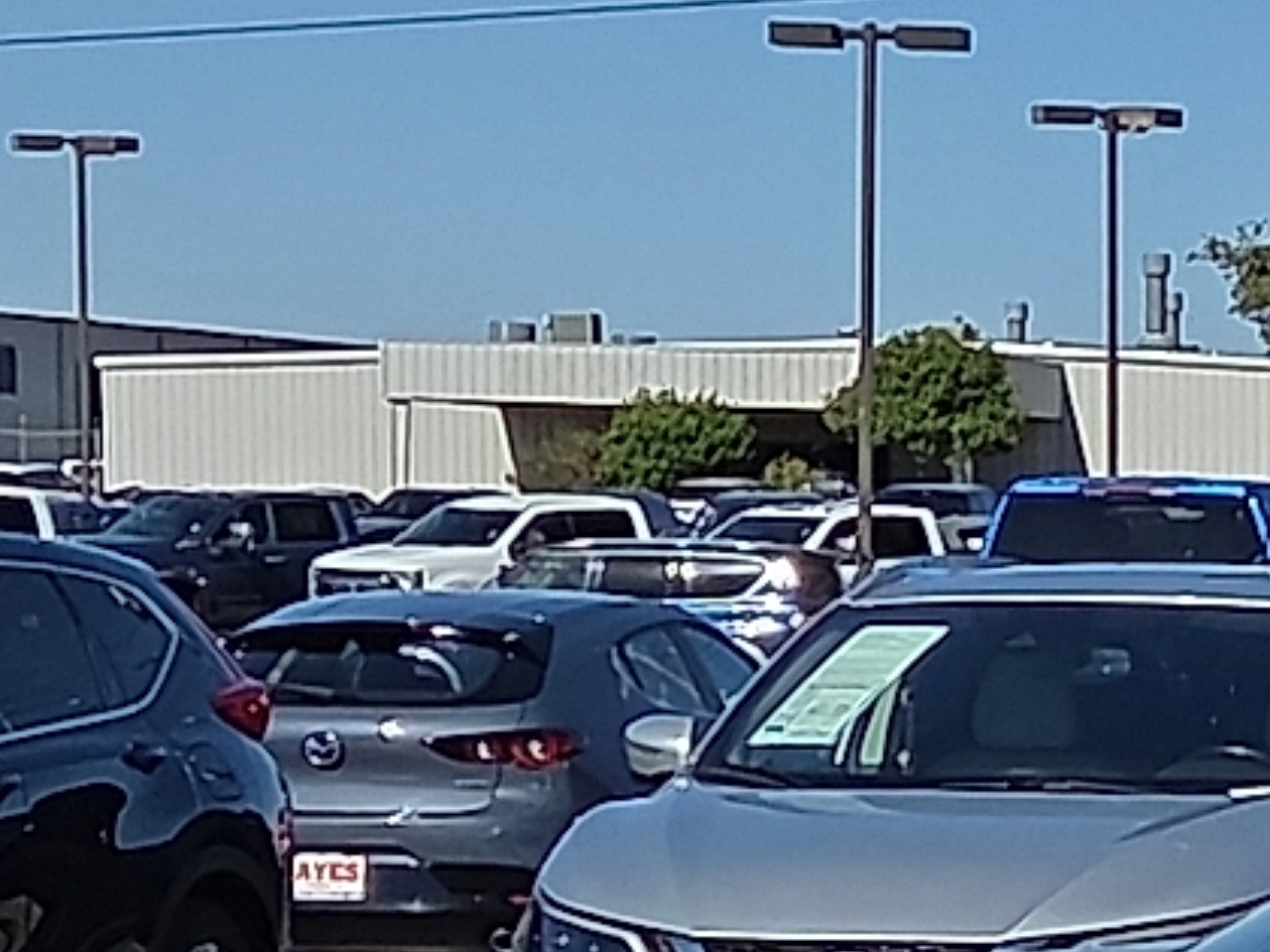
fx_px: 6714
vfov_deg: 8.0
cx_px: 2201
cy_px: 1154
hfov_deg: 10.3
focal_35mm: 183
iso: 25
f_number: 1.8
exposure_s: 1/10000
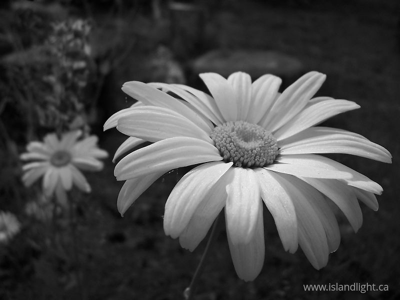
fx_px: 393
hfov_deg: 54.0
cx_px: 200
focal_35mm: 34
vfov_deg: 41.8
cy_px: 150
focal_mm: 5.6
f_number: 2.7
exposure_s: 1/350
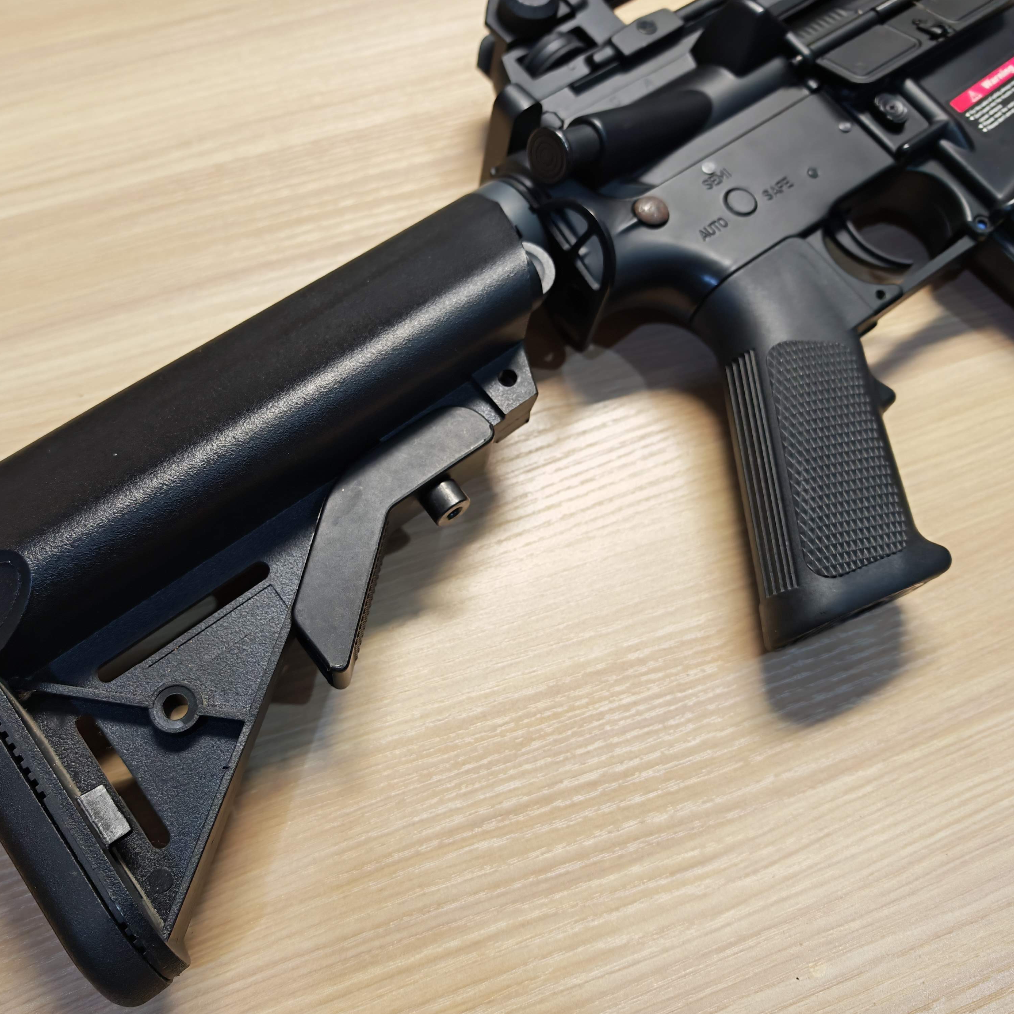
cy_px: 513
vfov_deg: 55.6
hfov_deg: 55.4
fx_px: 961
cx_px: 430
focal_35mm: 29
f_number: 2
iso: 200
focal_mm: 6.83
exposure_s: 1/100
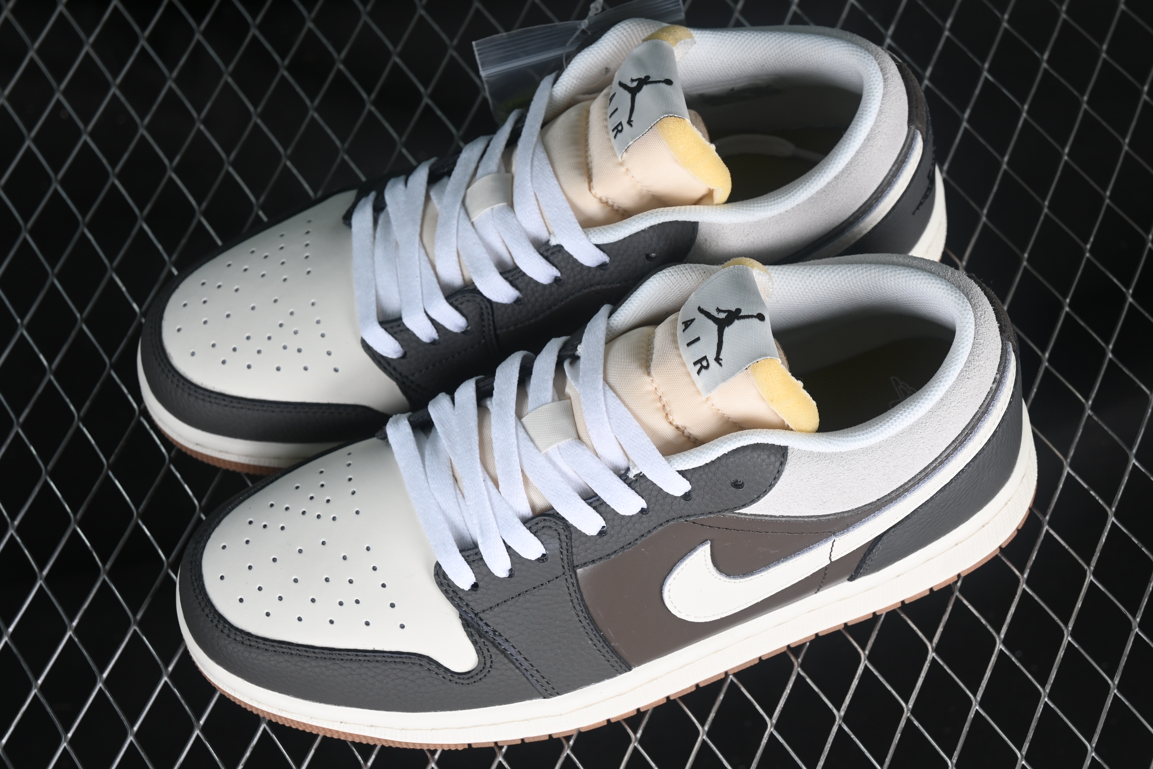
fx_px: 2402
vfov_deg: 18.2
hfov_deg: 27.0
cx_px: 576
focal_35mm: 75
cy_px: 384
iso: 160
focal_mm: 50
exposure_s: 1/60
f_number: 7.1
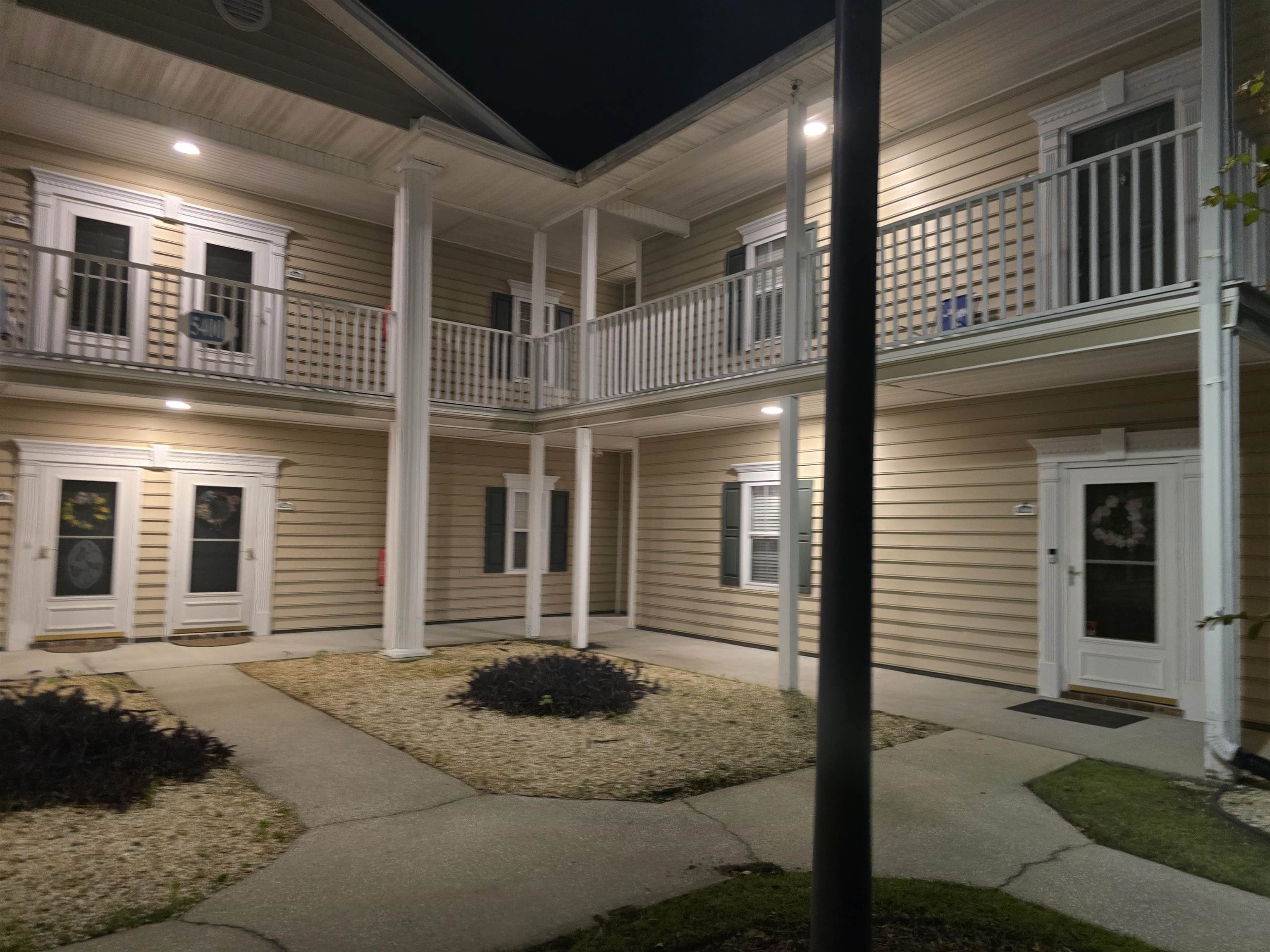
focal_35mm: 23
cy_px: 476
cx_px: 635
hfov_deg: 73.9
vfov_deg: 58.9
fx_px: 844
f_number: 1.7
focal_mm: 6.3
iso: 800
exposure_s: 1/60
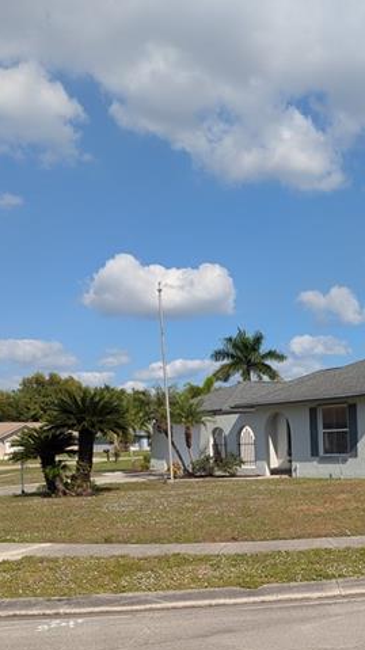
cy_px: 452
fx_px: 724
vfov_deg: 47.3
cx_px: 303
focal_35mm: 42
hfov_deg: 27.6
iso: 46
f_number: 1.85
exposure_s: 1/3145
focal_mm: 6.81
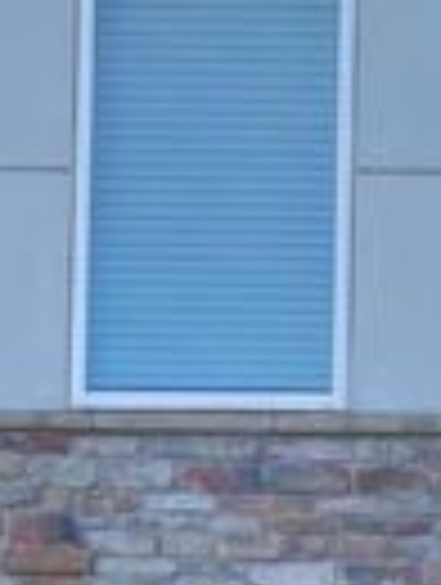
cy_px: 1213
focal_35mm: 133
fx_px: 2252
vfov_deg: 12.7
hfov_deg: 11.2
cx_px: 180
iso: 32
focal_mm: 4.25
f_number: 1.8
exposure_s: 1/845
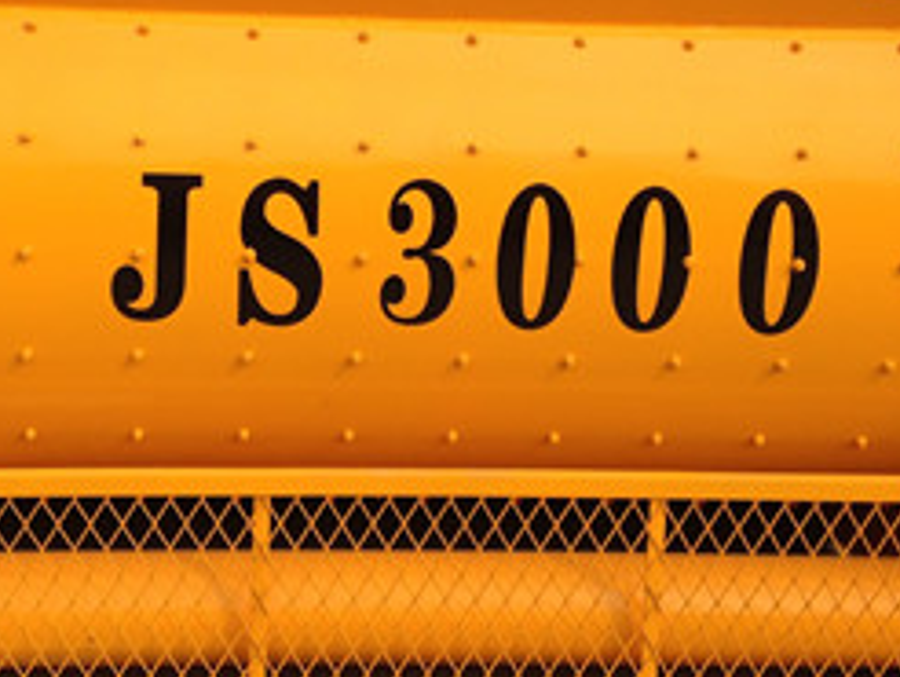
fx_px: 1744
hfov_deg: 28.8
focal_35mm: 67
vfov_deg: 21.8
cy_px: 170
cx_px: 337
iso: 50
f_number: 2.4
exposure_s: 1/1178
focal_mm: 4.12
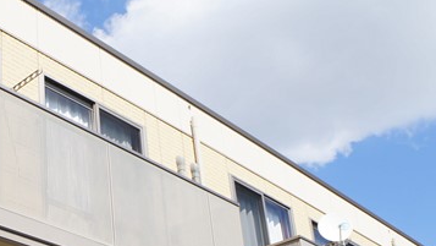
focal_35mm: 72
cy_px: 279
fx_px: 833
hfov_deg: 28.0
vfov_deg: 16.2
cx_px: 26
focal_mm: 16
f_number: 13
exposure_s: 1/60
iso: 100
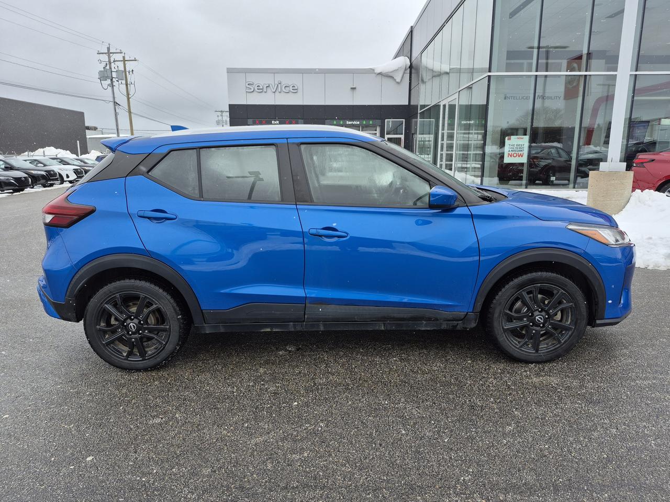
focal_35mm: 23
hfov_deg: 73.9
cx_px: 335
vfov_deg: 58.9
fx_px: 445
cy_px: 251
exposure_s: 1/347
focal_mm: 5.4
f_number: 1.8
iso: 25
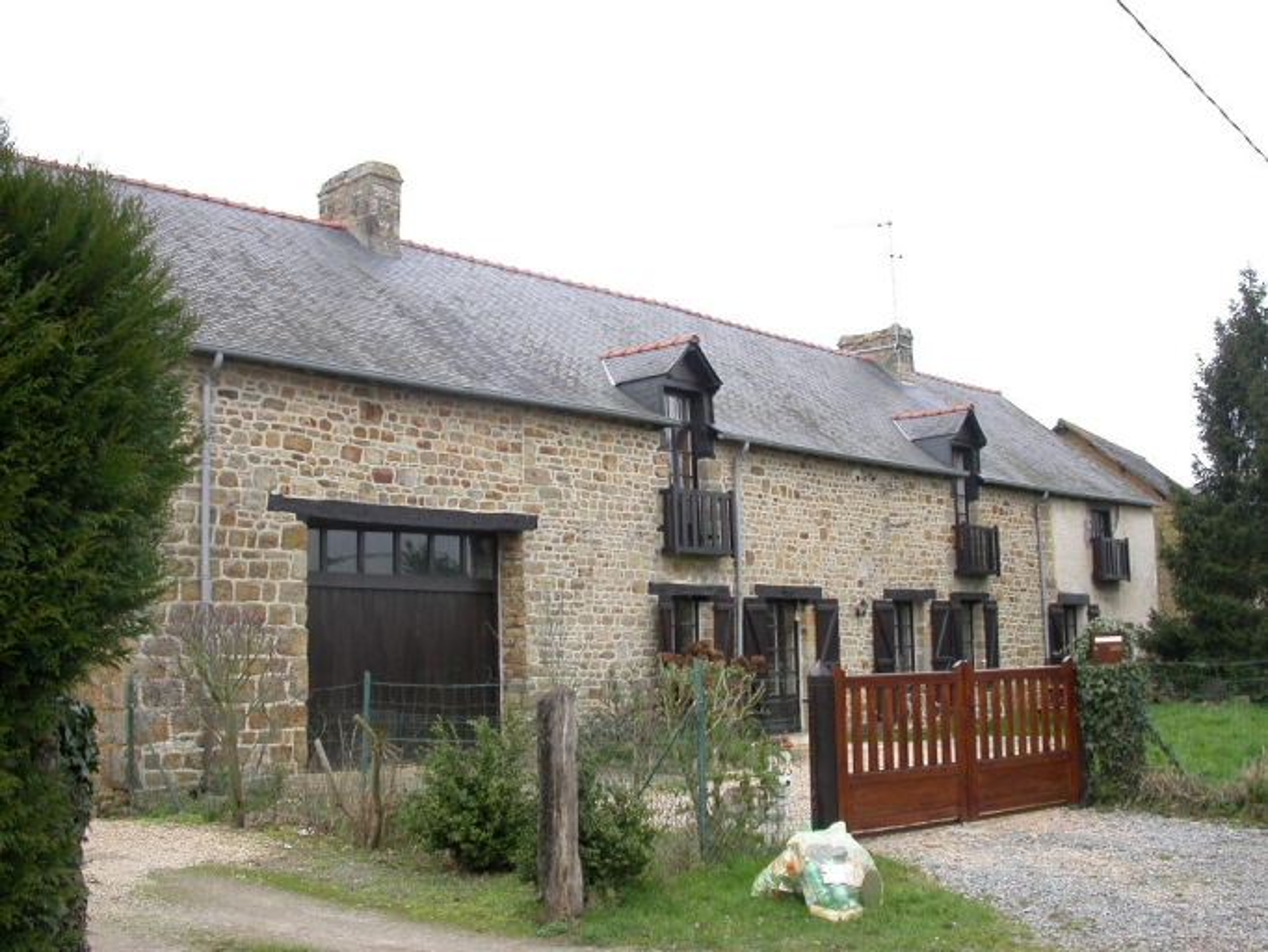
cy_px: 476
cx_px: 634
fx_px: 1392
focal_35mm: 38
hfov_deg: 49.0
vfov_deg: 37.7
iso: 100
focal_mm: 7.85
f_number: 4.7
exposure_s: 1/96.7
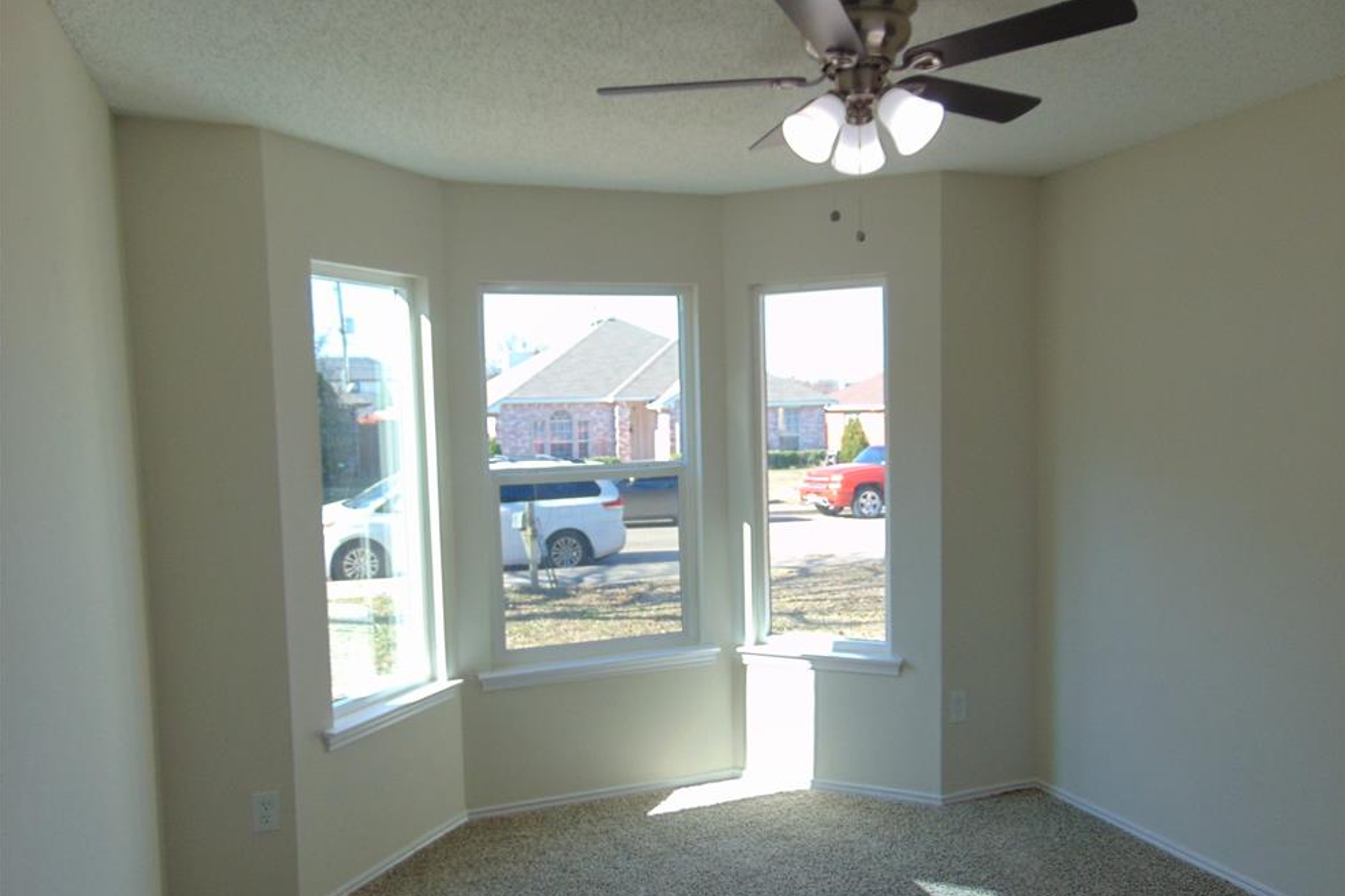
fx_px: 1009
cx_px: 697
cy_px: 499
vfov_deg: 47.8
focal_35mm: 27
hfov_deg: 67.4
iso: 80
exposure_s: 1/160
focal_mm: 4.5
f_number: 3
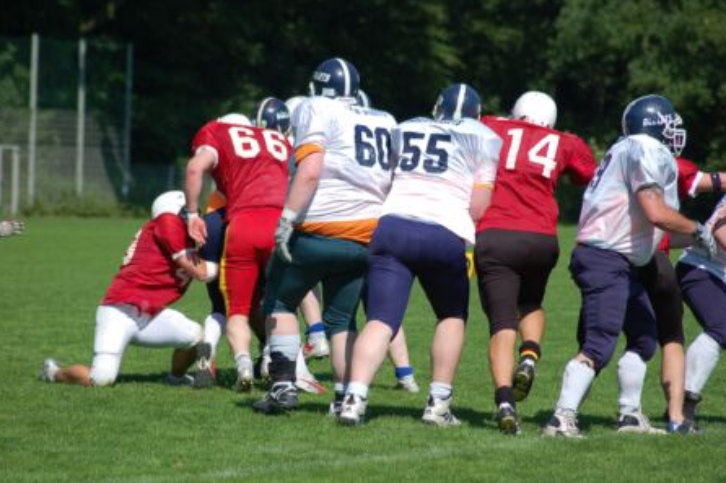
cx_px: 361
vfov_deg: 6.0
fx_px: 4596
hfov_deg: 9.0
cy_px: 241
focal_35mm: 228
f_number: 5.6
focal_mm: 150
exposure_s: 1/1250
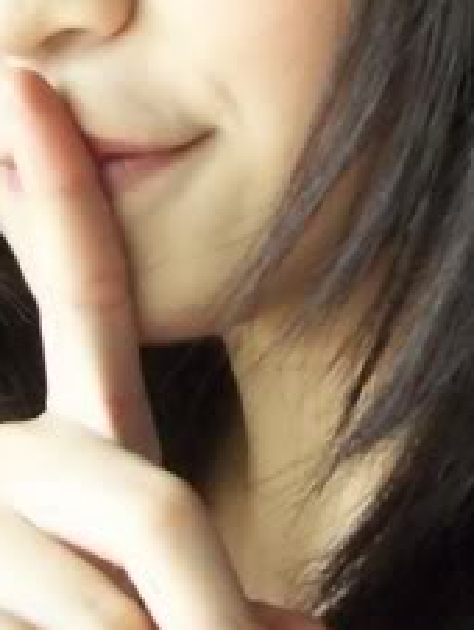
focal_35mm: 100
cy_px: 206
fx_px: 1822
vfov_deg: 19.6
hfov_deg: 14.8
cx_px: 332
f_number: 2.7
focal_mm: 6.1
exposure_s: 1/20
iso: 400
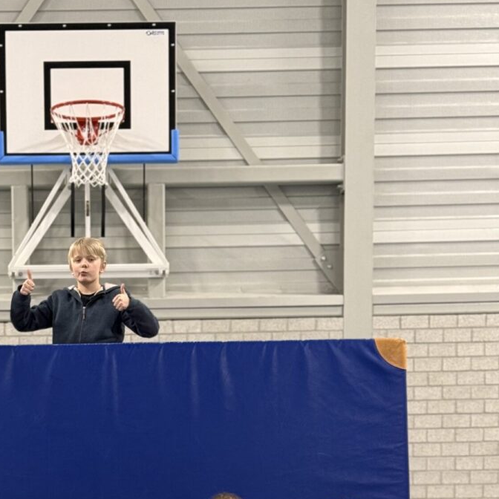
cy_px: 564
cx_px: 75
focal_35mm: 97
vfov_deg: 17.3
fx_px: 1582
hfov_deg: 17.7
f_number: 1.78
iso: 200
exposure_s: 1/33
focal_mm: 6.76
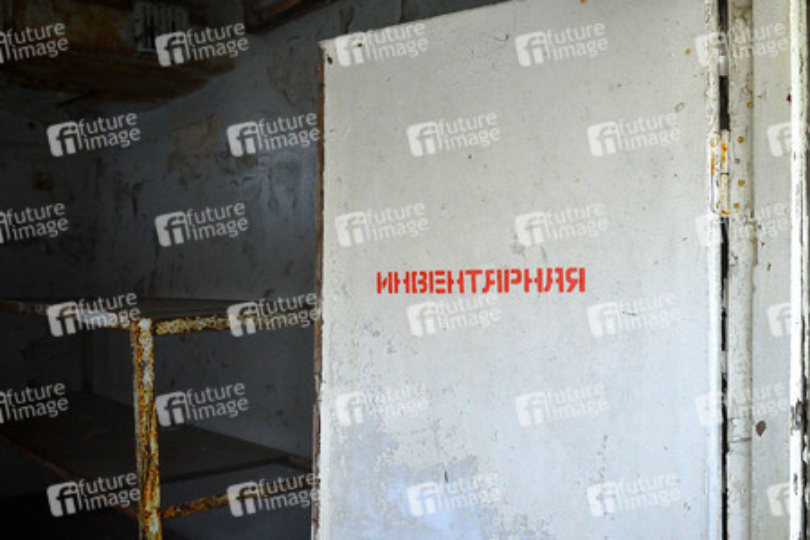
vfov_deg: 40.0
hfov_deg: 57.2
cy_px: 270
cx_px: 405
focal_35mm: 33
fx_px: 742
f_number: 9
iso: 3200
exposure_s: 1/500
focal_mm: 22
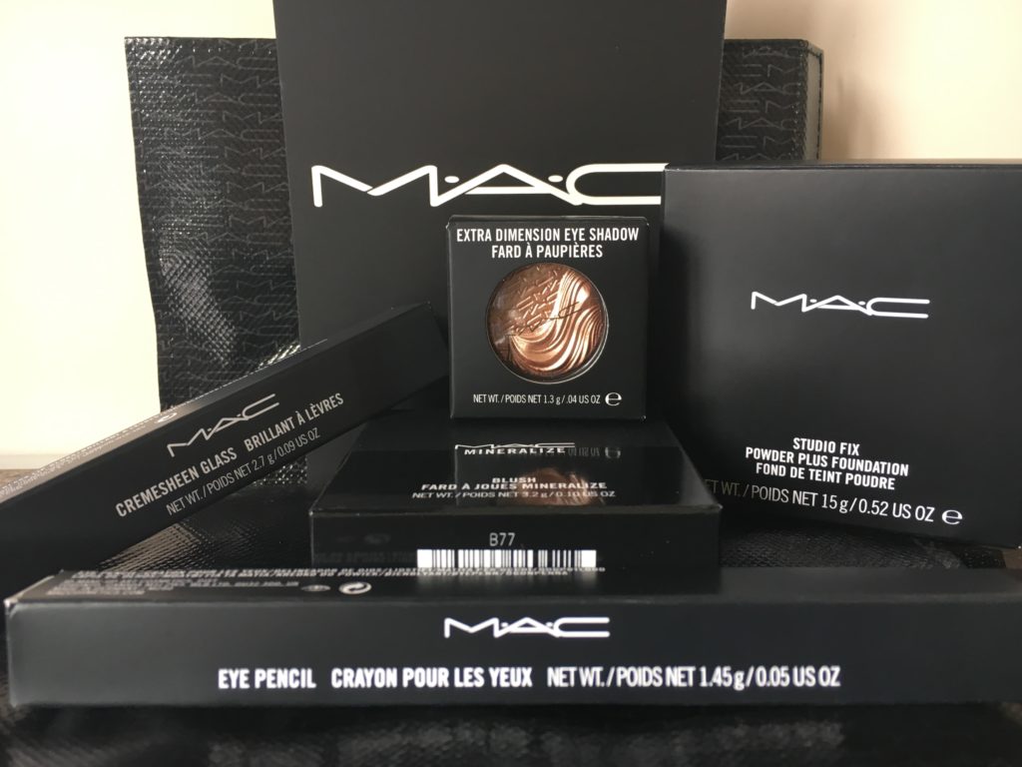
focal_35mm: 29
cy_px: 384
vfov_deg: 48.2
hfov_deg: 61.7
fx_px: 856
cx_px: 511
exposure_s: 1/33
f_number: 2.2
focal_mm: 4.15
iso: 64
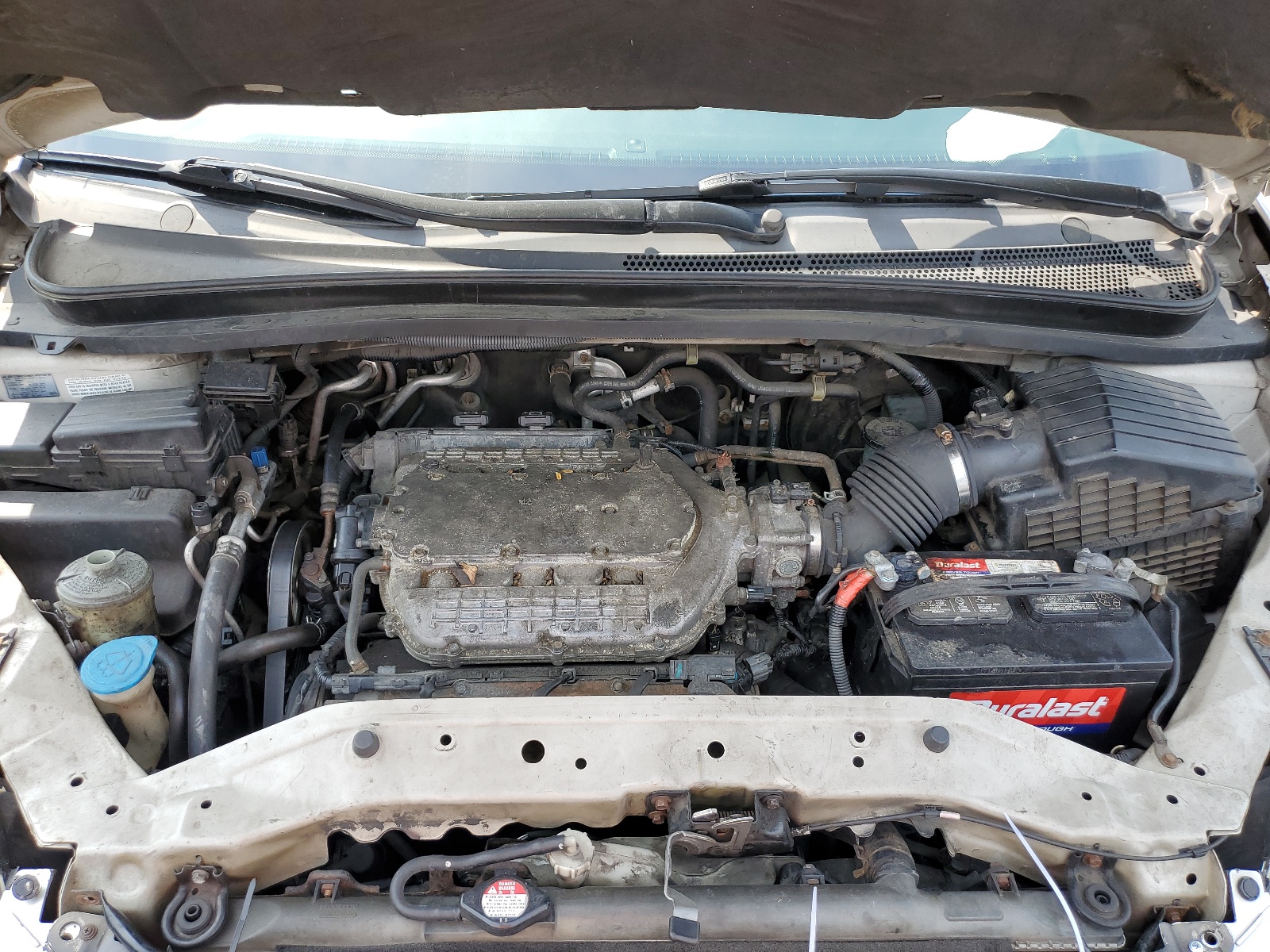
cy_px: 476
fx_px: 954
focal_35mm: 26
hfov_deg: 67.3
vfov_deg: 53.1
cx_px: 635
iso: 50
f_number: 1.5
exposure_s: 1/526
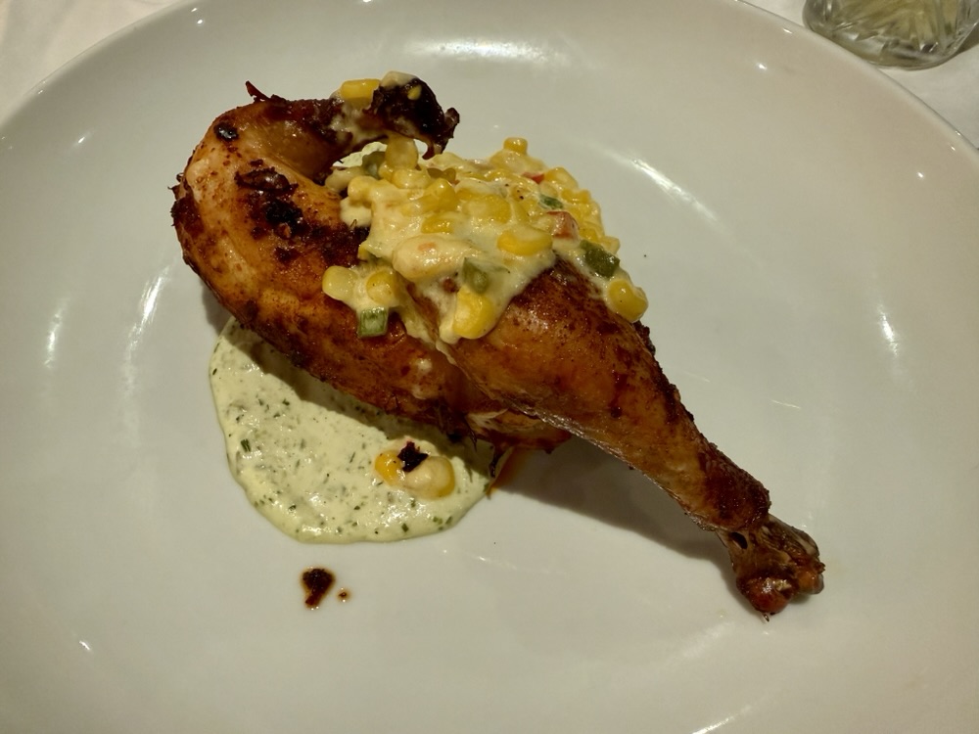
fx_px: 679
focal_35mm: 24
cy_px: 367
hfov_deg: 71.6
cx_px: 490
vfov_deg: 56.8
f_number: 2.2
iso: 320
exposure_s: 1/60
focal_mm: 2.22
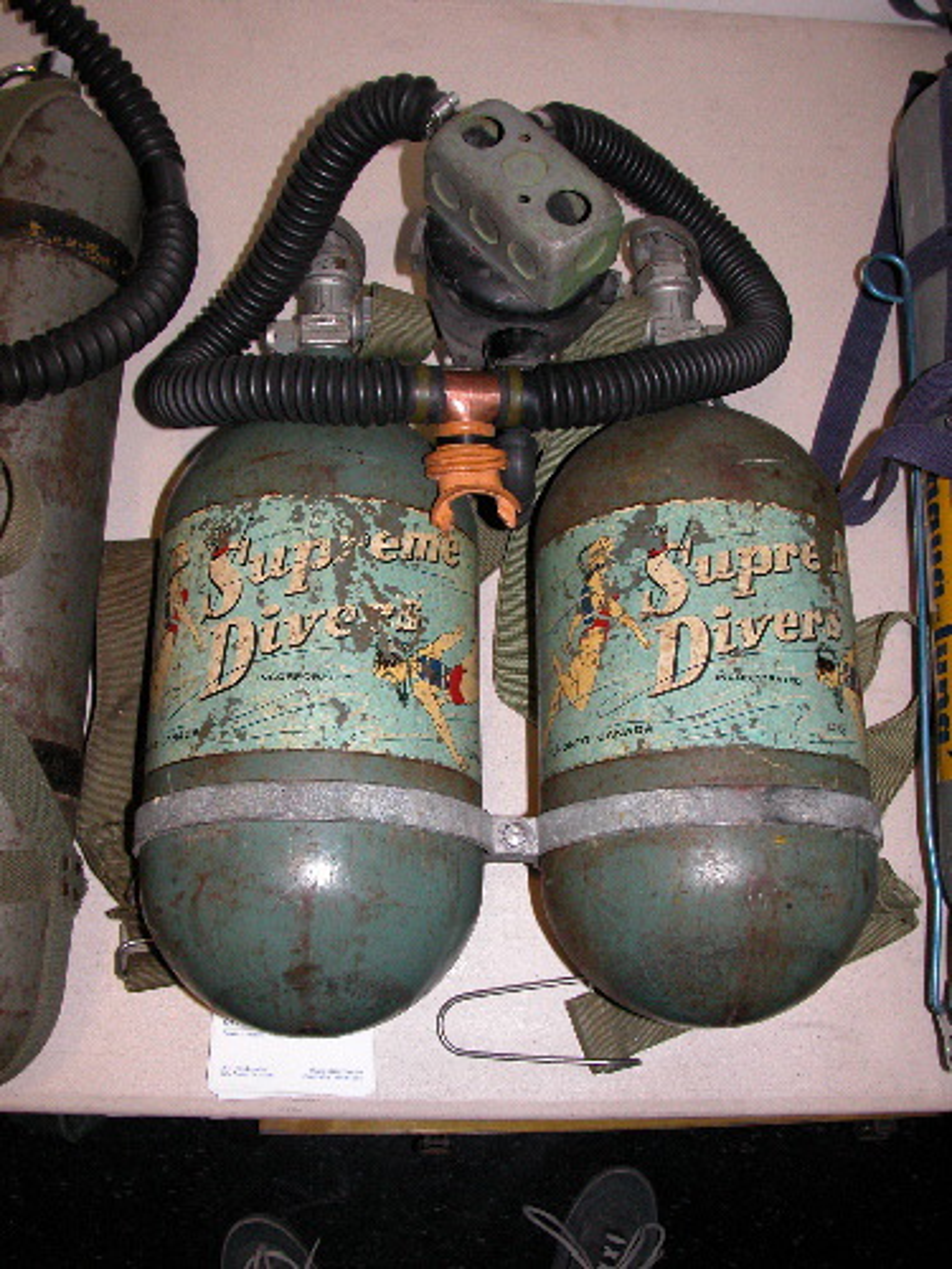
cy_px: 634
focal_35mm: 35
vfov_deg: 52.6
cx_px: 476
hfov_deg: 40.7
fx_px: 1283
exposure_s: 1/60
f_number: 5
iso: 200
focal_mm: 8.9
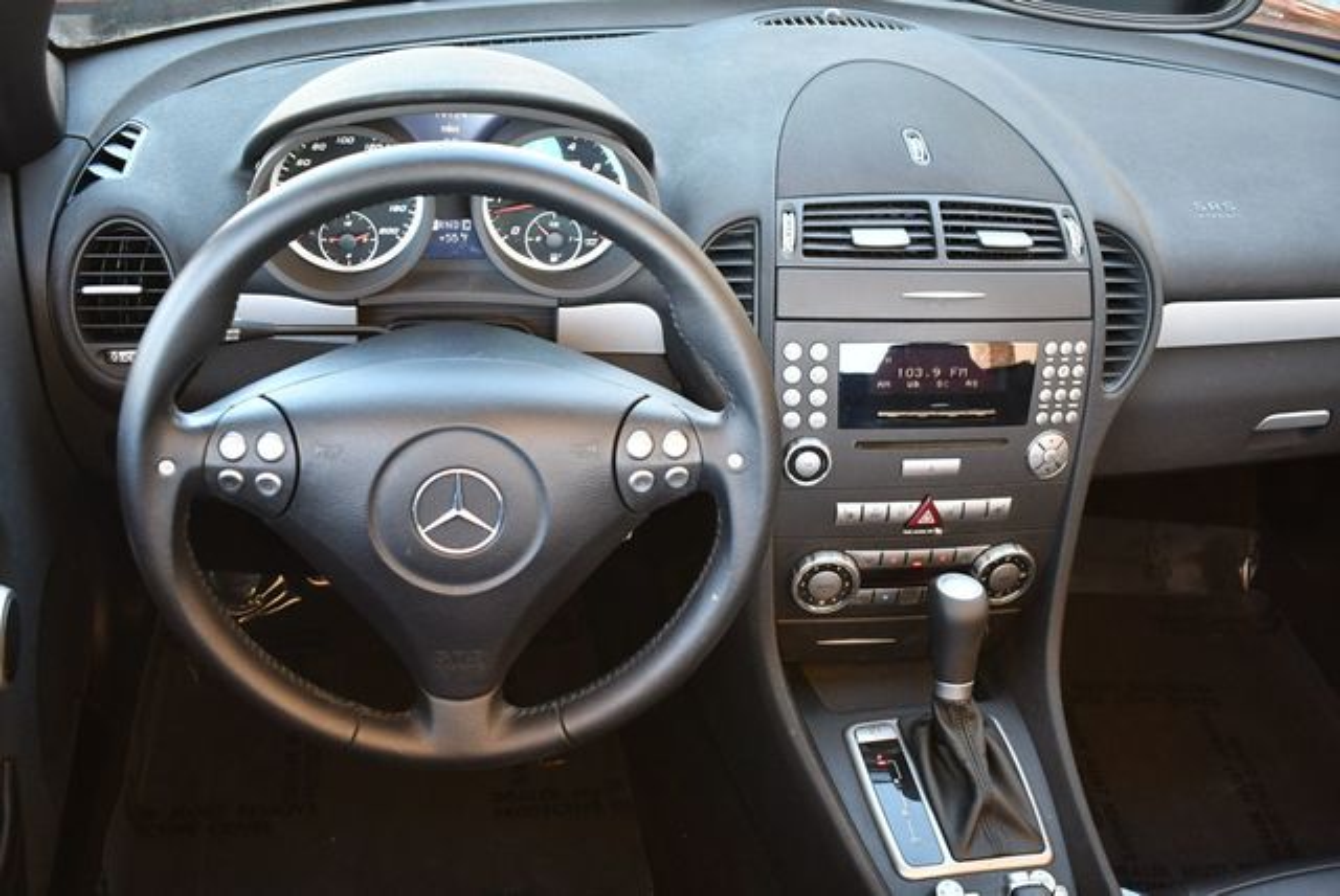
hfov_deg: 53.1
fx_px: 1341
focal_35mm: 36
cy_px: 448
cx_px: 670
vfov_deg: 36.9
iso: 900
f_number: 3.5
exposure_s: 1/125
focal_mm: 18
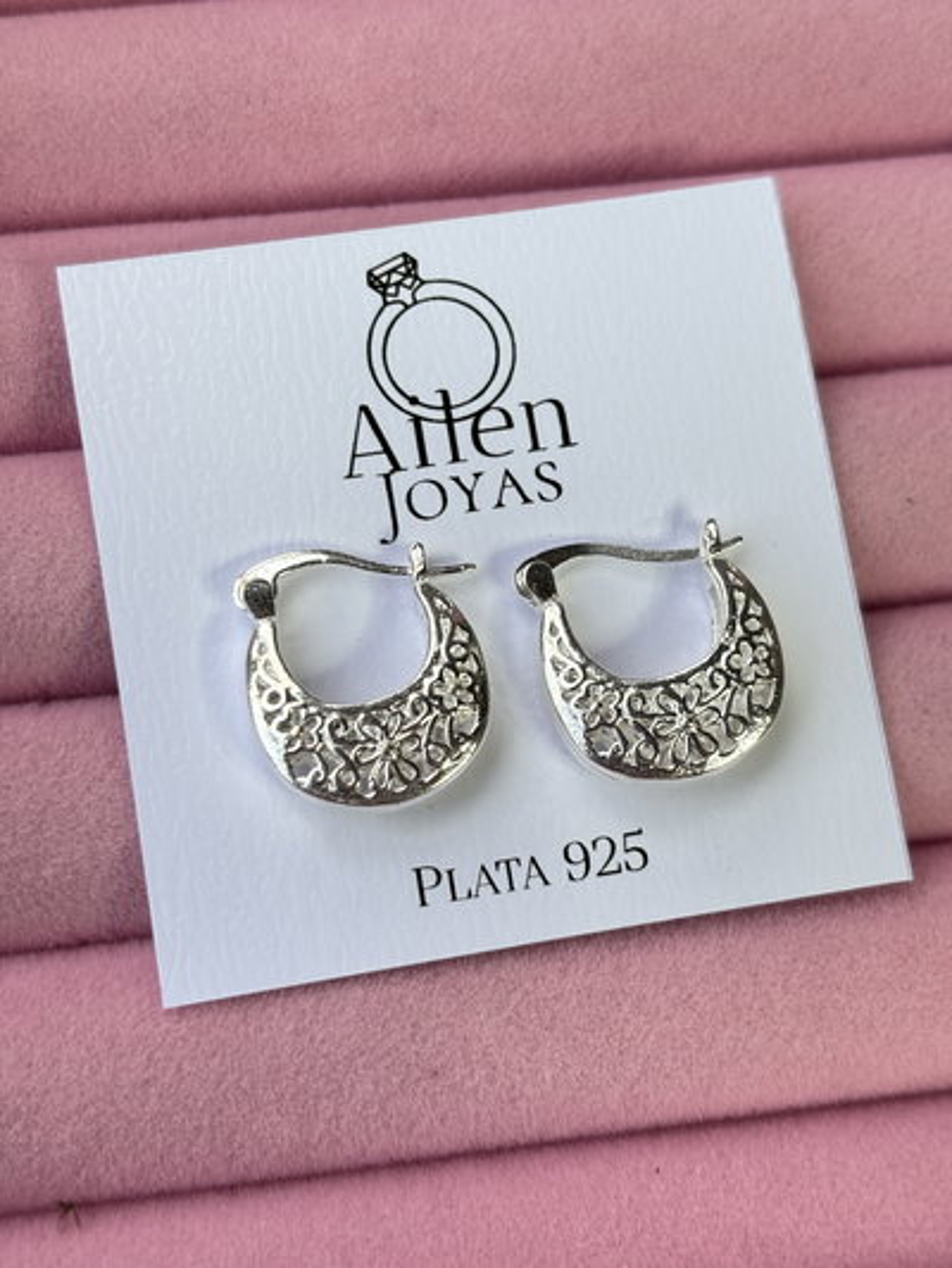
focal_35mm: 52
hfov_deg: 28.0
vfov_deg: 36.8
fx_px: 1906
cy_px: 634
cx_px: 476
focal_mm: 5.96
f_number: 1.6
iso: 32
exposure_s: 1/50
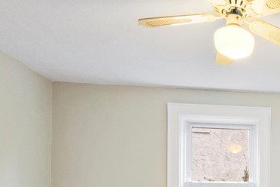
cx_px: 297
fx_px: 334
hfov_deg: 38.7
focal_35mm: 43
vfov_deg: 28.6
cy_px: 201
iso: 5000
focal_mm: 16
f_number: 9
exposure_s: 1/10
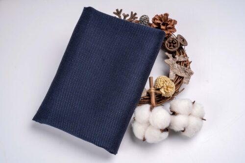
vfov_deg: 28.6
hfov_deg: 41.9
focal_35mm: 47
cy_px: 82
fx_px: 320
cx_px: 122
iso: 100
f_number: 16
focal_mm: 47
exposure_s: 1/125
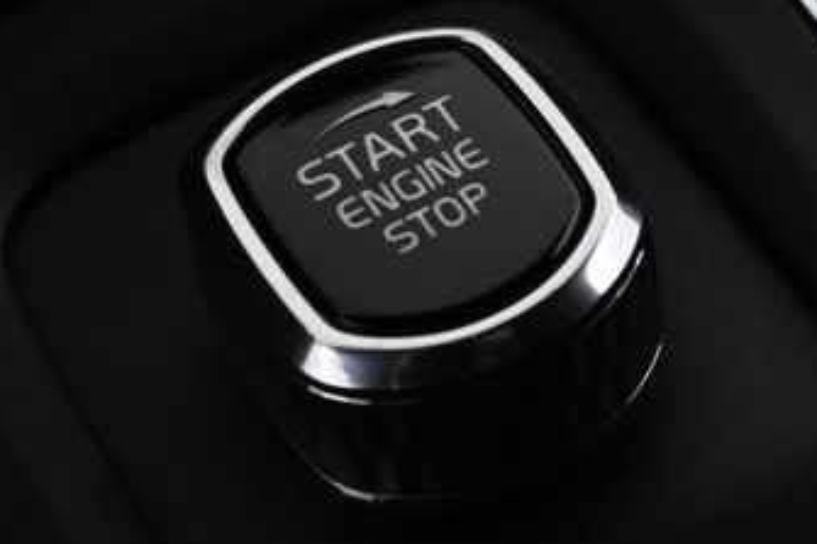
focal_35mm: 116
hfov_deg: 17.3
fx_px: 2631
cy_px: 727
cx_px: 797
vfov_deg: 11.5
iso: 1600
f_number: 3.5
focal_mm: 16
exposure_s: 1/40
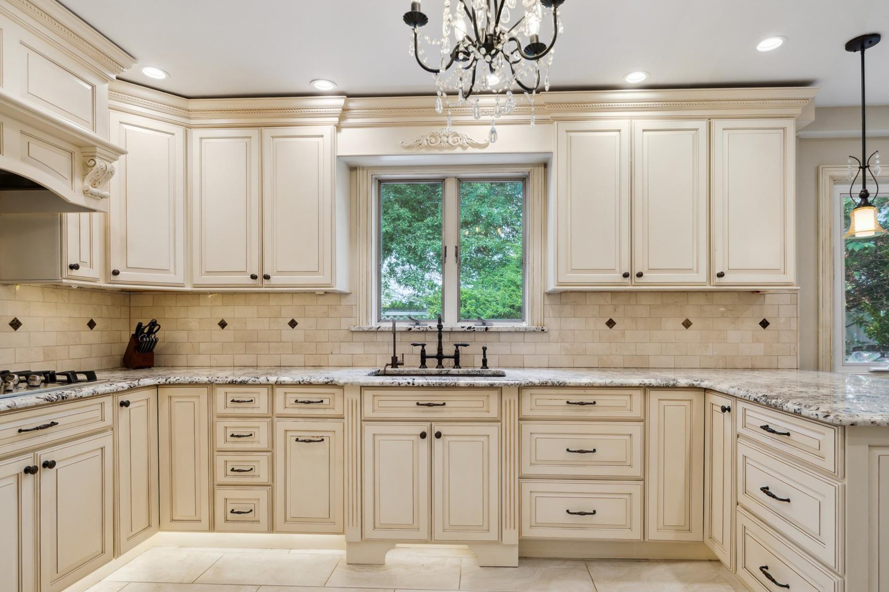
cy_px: 346
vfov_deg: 64.1
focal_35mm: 19
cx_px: 467
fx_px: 469
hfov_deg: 86.9
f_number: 5.6
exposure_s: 1/80
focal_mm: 16
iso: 320
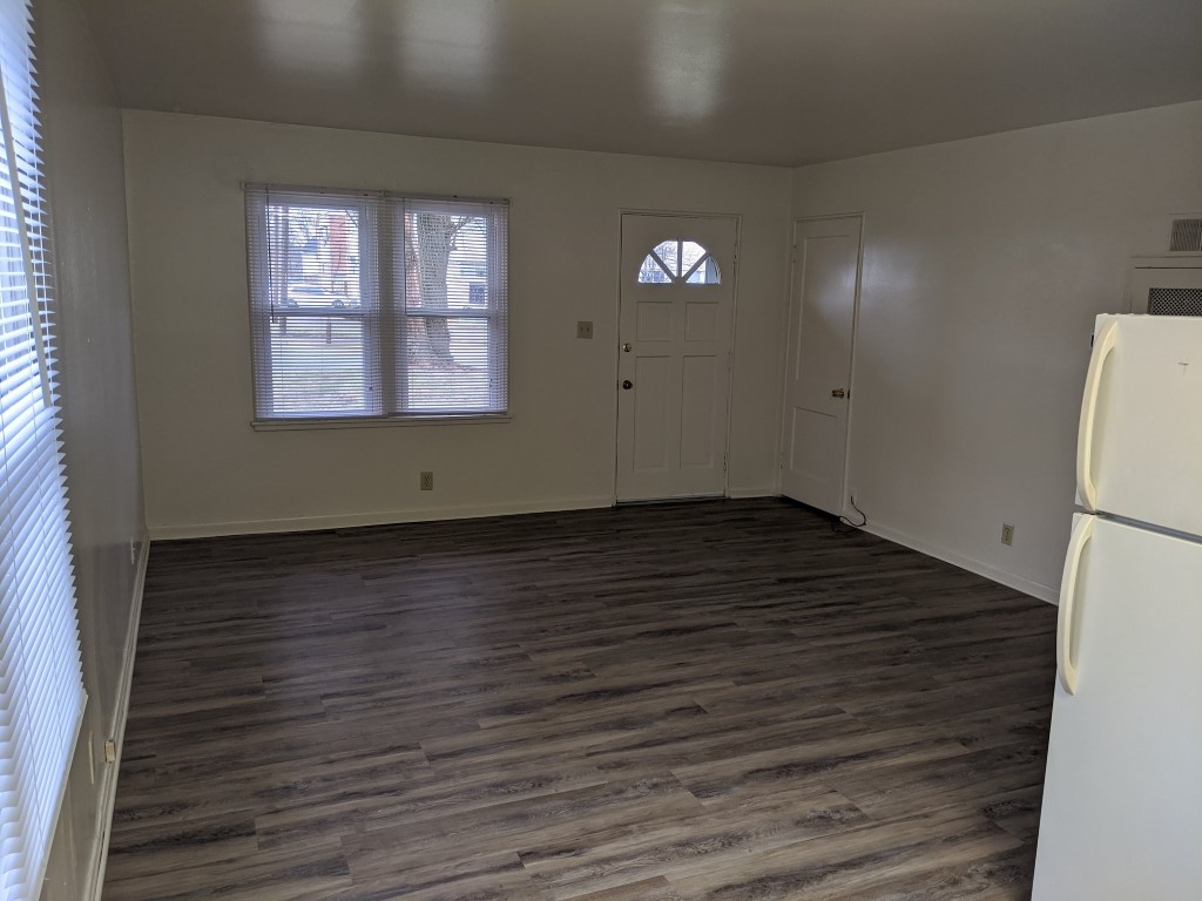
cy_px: 450
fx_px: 938
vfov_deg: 51.4
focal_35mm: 27
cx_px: 601
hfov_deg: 65.3
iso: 52
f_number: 1.8
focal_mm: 4.44
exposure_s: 1/24
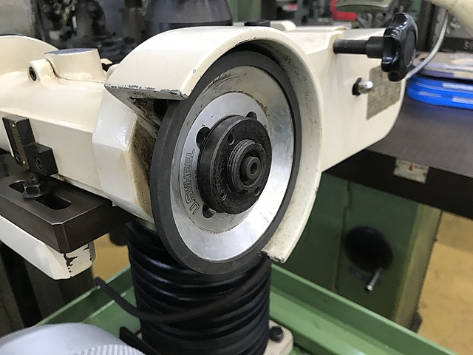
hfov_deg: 63.4
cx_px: 236
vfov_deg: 49.7
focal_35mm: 28
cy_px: 178
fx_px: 383
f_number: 1.8
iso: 40
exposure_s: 1/17
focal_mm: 3.99
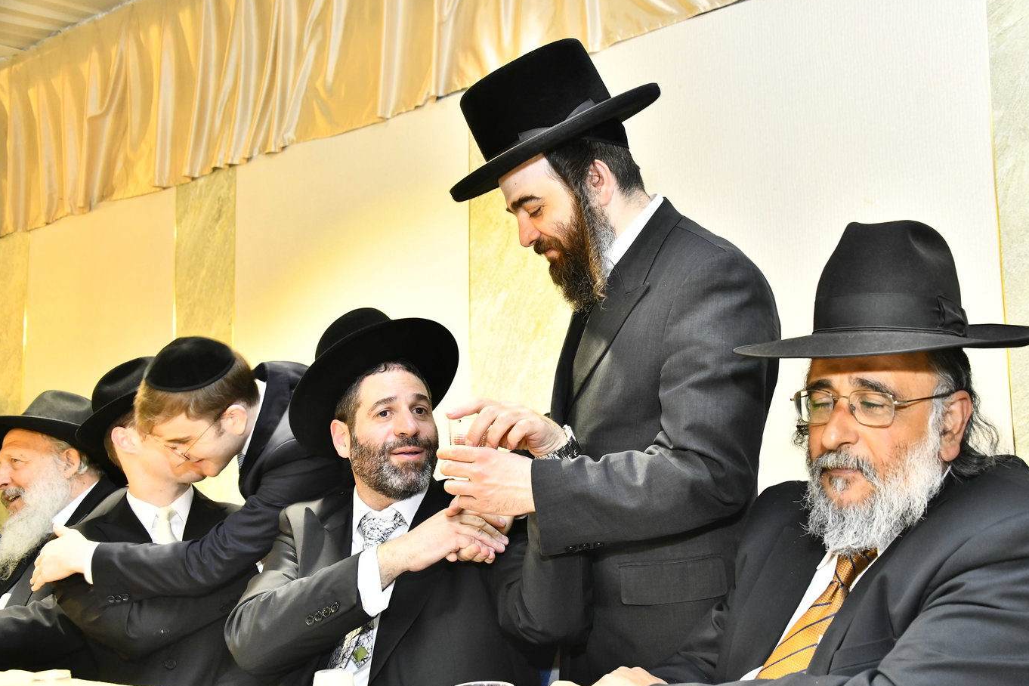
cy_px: 343
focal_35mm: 37
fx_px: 1058
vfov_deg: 35.9
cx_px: 526
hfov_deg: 51.9
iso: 2500
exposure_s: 1/125
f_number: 5.6
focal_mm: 36
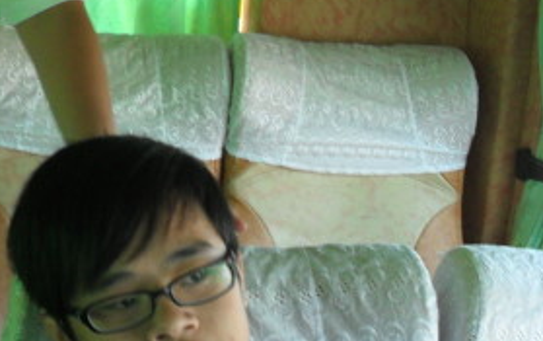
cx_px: 218
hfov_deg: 24.3
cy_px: 267
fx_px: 1259
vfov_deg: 15.3
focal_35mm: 85
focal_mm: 6.2
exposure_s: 1/60
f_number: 2.8
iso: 100
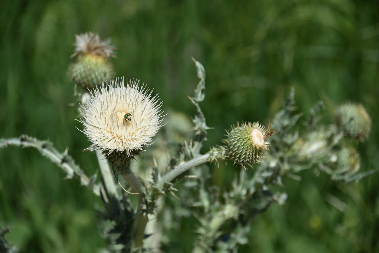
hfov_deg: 6.9
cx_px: 190
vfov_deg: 4.6
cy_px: 126
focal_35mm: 300
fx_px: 3159
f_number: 7.1
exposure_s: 1/640
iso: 100
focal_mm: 300
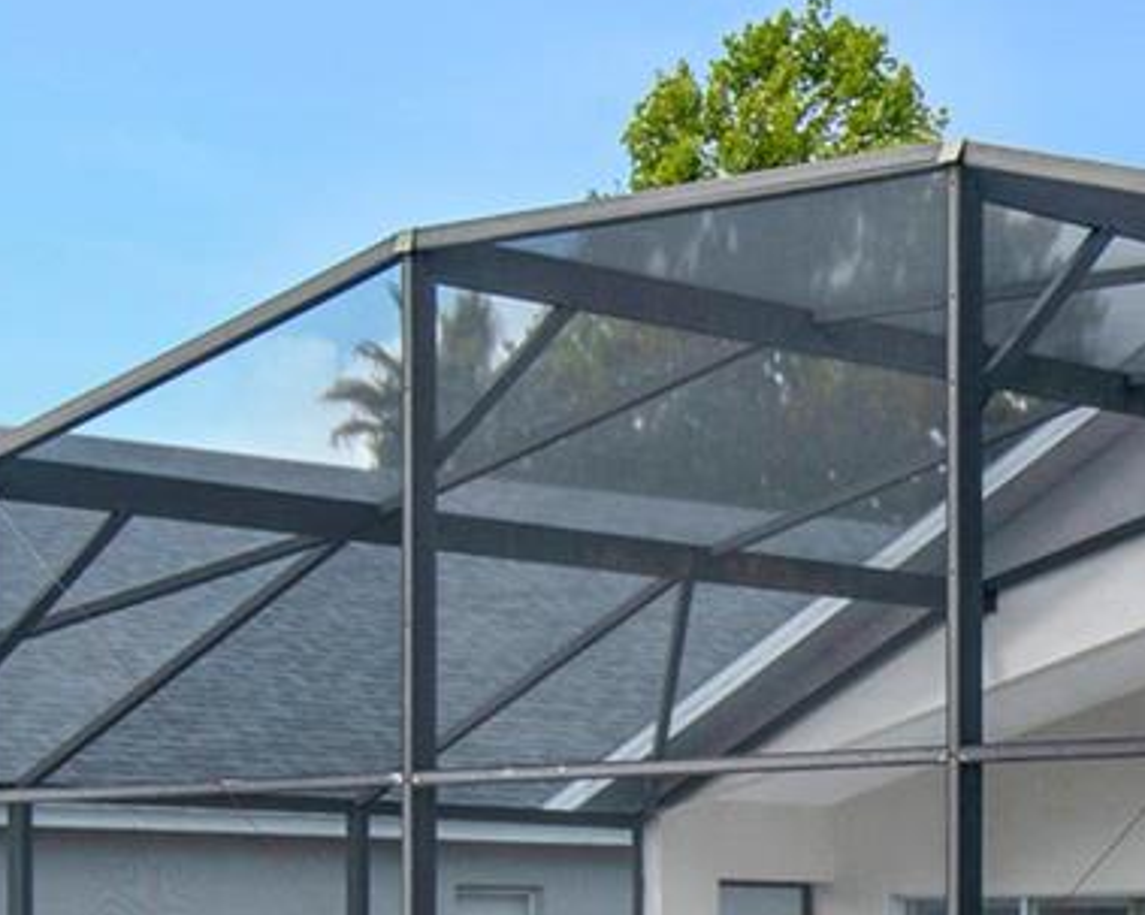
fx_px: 3828
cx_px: 1462
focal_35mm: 113
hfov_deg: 16.2
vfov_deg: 13.3
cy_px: 1030
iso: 100
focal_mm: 19
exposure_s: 1/200
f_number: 7.1
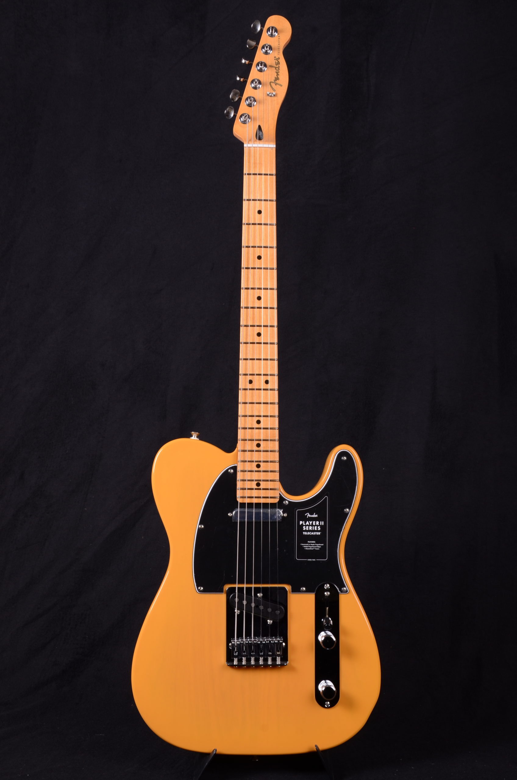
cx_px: 258
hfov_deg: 26.4
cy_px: 390
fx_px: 1103
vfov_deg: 39.0
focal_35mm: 51
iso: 200
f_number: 13
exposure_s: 1/200
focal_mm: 34
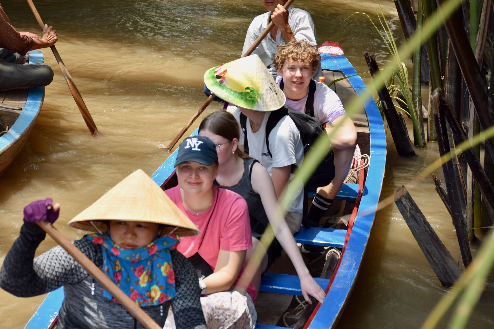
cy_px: 164
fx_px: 1276
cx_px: 247
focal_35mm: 93
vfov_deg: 14.7
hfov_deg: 21.9
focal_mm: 62
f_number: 8
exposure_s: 1/200
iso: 100
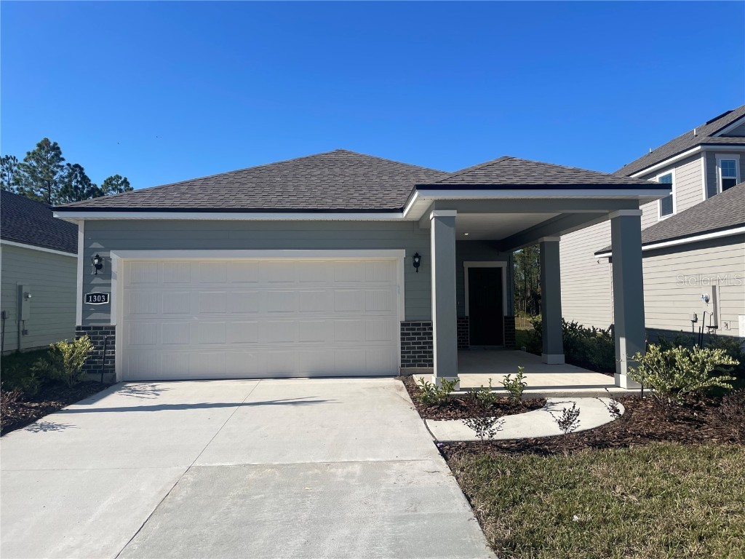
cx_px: 372
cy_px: 280
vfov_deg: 53.1
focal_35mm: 26
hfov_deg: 67.3
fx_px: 560
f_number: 1.6
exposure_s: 1/4831
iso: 32
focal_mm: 4.2
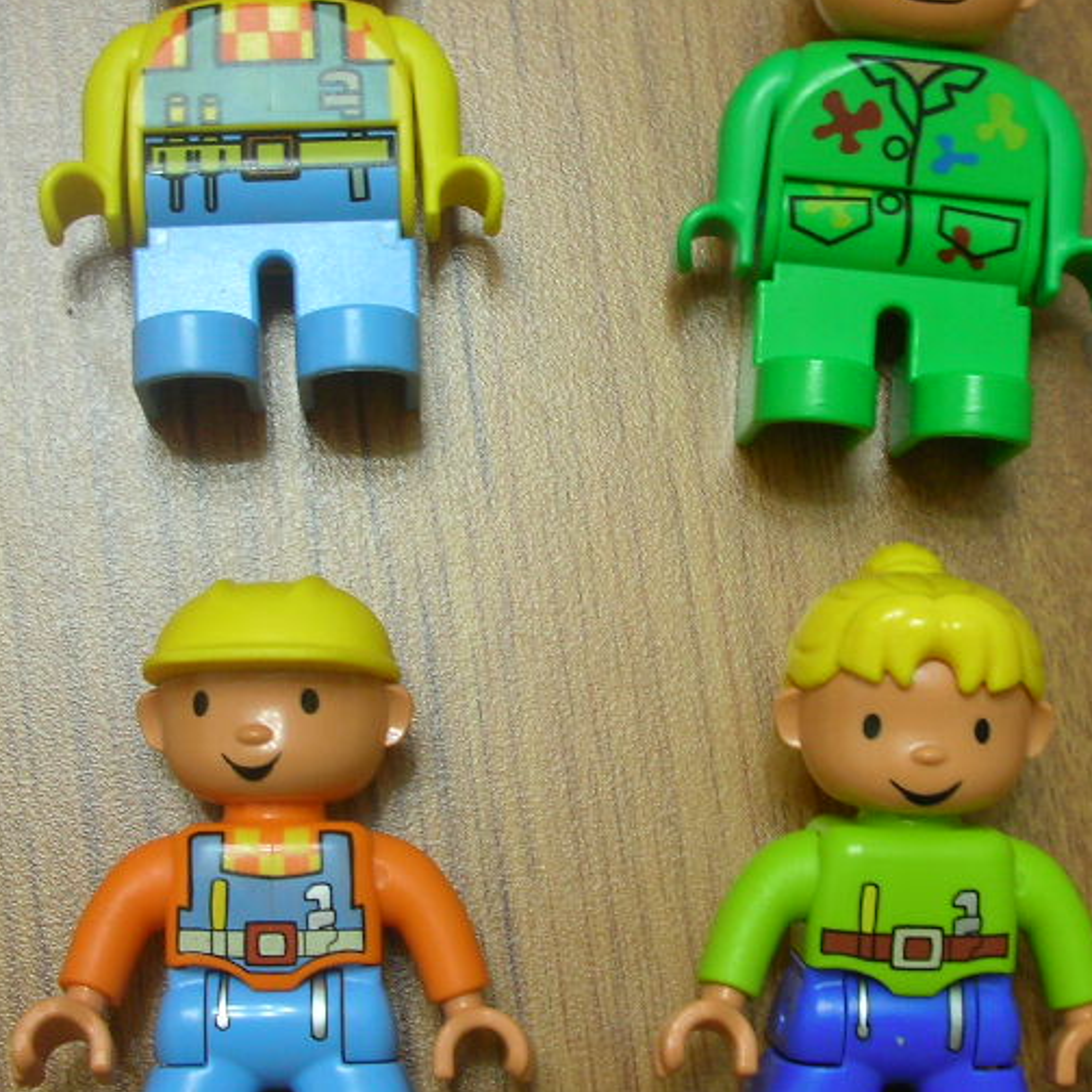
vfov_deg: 27.3
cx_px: 614
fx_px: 2248
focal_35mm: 63
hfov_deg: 27.3
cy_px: 528
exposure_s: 1/5.1
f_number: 3
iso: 50
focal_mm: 5.8
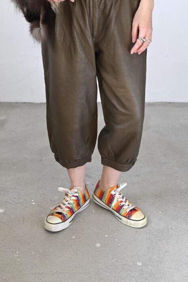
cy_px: 103
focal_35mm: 54
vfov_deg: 36.6
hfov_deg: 25.0
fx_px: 423
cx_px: 104
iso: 1000
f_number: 6.3
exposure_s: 1/200
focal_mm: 40
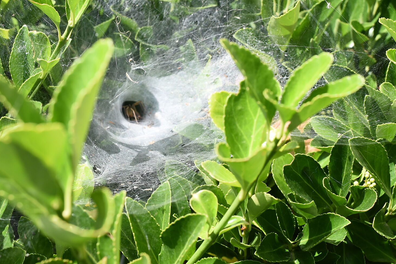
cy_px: 111
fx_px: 627
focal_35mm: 57
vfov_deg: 23.8
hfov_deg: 34.7
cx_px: 134
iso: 500
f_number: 9.5
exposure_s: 1/500
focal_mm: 35
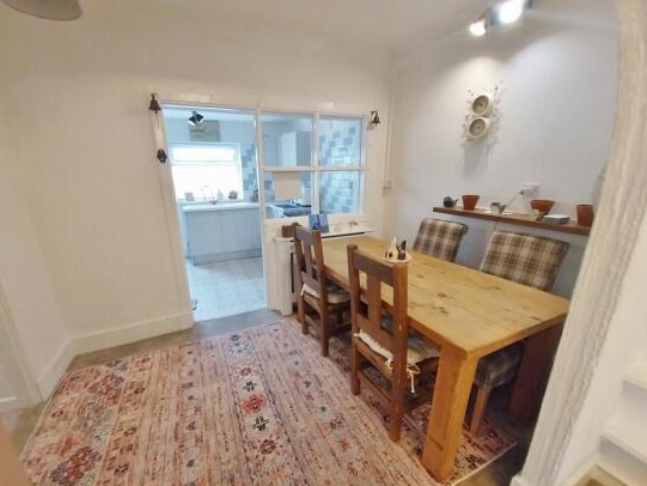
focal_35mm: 14
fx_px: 262
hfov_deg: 102.0
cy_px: 256
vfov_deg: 85.6
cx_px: 316
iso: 202
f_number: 2.2
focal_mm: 1.13
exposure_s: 1/25
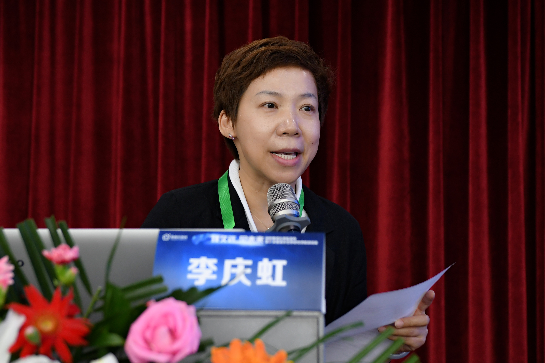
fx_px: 795
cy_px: 182
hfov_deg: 37.9
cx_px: 272
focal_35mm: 52
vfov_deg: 25.7
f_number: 2.8
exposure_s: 1/125
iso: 720
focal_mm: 35
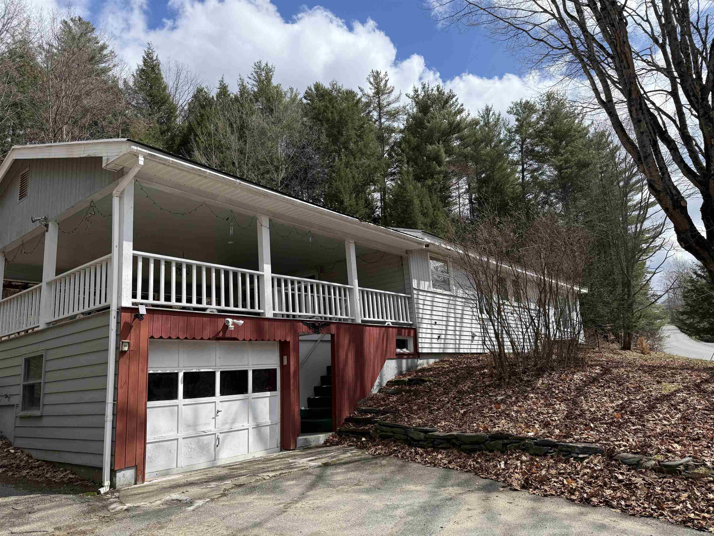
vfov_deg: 56.8
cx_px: 357
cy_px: 268
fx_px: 495
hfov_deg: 71.6
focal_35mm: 24
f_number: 1.78
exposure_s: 1/4975
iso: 100
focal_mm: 6.76
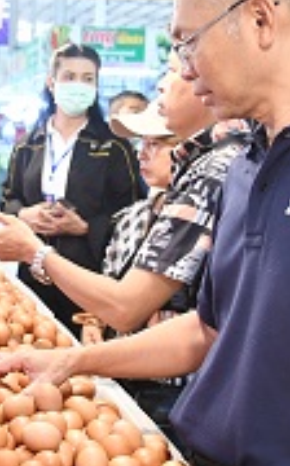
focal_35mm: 76
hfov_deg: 15.6
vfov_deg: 27.2
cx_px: -158
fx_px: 964
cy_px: 259
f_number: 5
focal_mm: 24
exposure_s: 1/40
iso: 1800
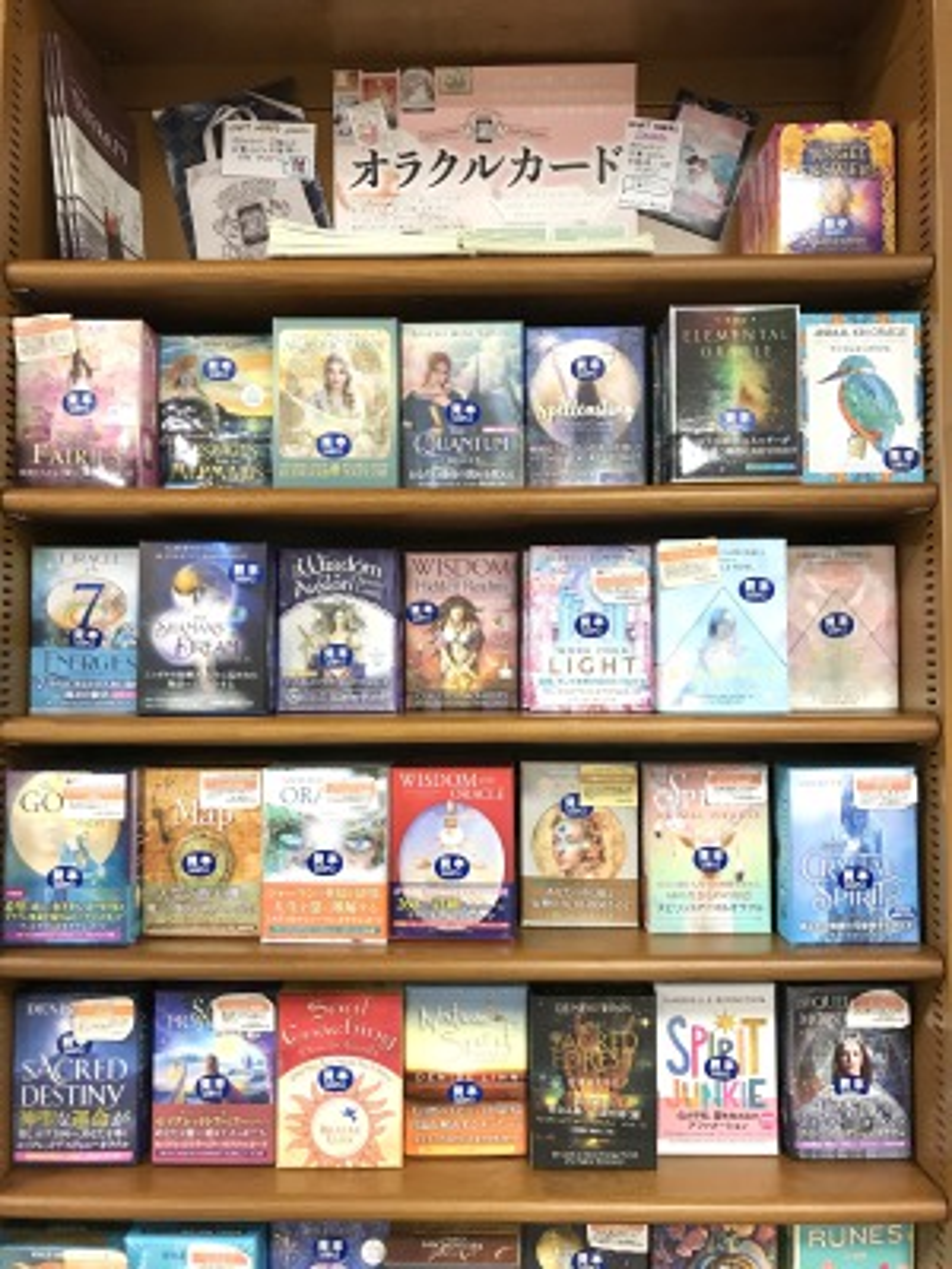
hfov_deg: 49.7
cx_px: 476
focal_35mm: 28
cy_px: 634
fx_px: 1027
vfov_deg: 63.4
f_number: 1.8
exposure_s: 1/33
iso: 40
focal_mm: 3.99
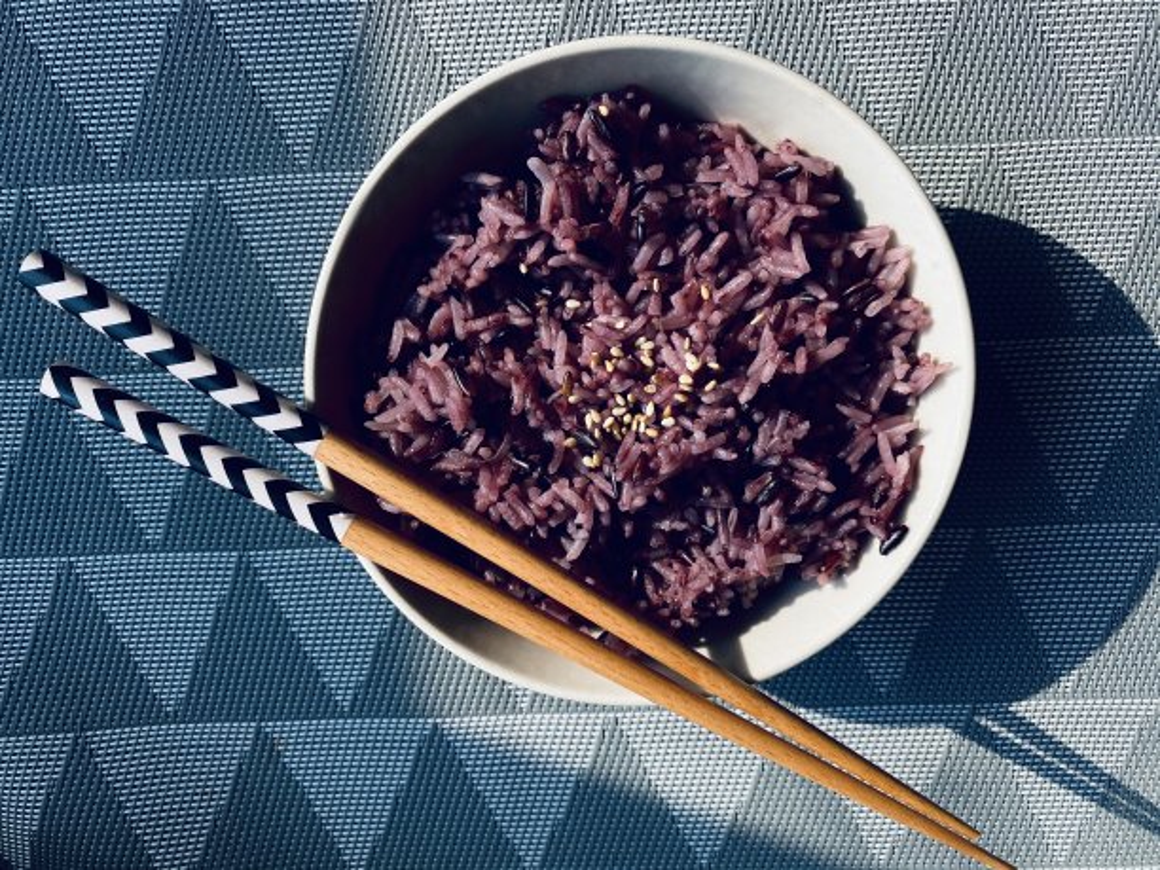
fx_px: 871
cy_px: 435
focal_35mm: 26
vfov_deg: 53.1
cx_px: 580
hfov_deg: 67.3
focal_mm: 4.25
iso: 32
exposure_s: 1/724
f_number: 1.8
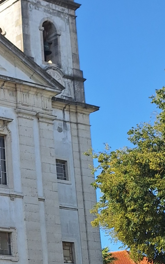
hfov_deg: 14.4
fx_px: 576
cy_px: 154
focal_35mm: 80
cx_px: -131
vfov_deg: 25.8
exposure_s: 1/2000
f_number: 1.8
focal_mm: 5.54
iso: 40
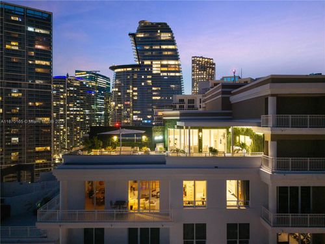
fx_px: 225
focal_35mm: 24
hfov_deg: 71.6
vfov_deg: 56.8
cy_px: 122
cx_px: 162
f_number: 1.8
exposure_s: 1/8
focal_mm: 8.67
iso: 1170
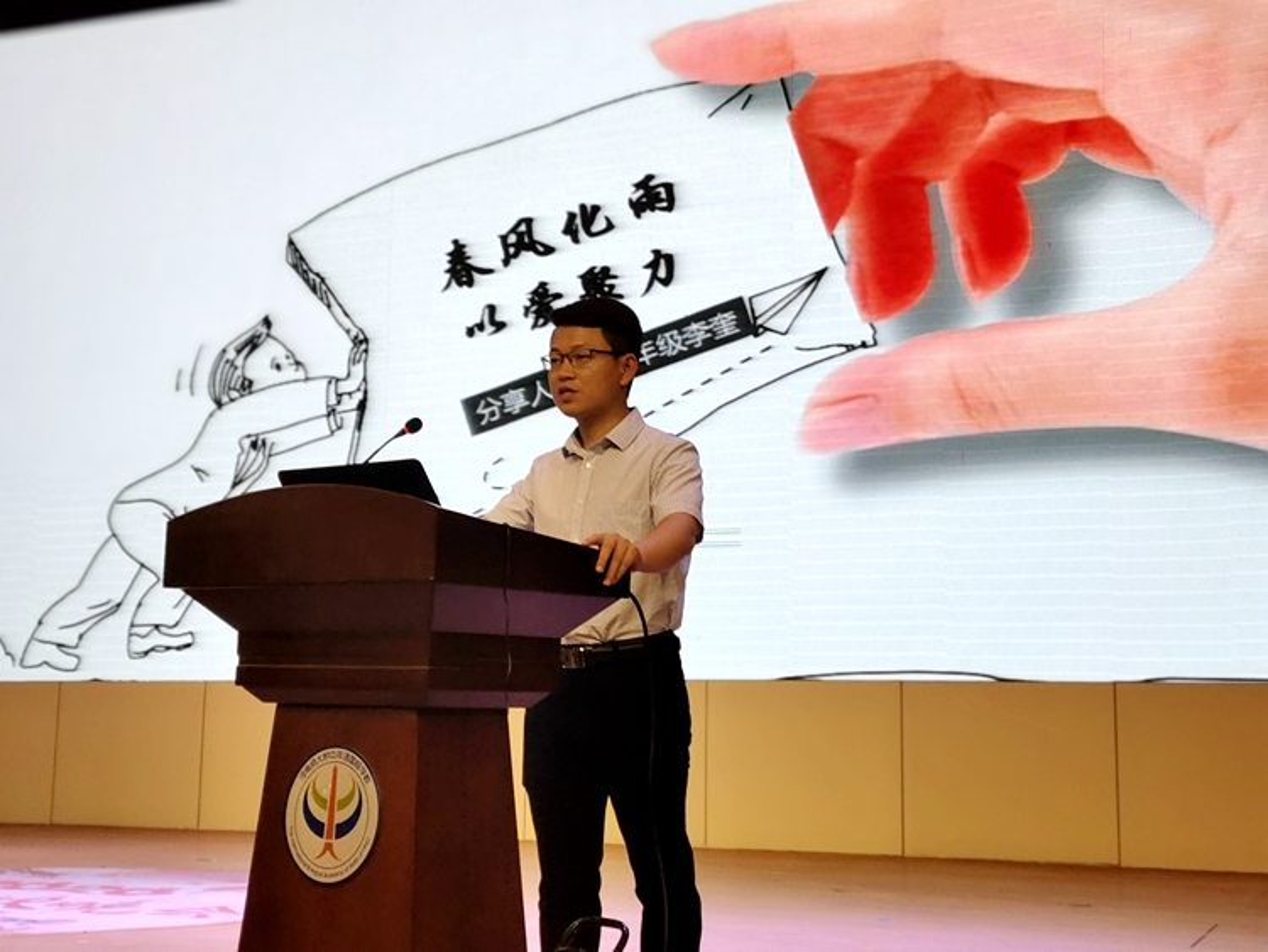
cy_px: 476
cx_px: 634
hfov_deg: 37.5
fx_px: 1869
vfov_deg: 28.6
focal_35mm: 51
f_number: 2.4
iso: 50
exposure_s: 1/100
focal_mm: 4.75
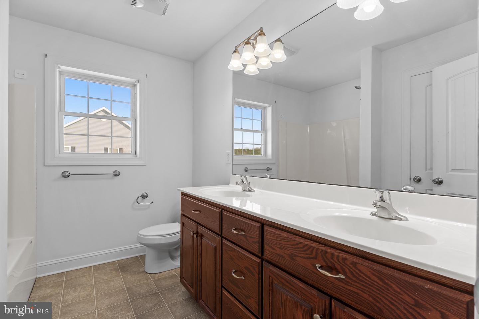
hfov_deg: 92.4
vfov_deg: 69.7
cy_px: 160
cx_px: 240
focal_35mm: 17
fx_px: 230
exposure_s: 1/15
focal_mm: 11.5
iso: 250
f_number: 7.1
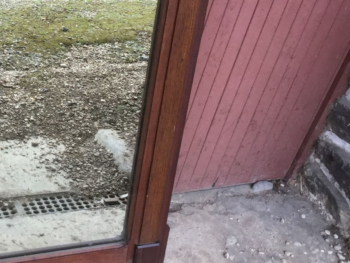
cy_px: 70
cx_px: 16
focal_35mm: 65
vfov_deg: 22.4
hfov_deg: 28.3
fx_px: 657
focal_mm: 3.3
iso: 32
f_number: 2.4
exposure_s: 1/33
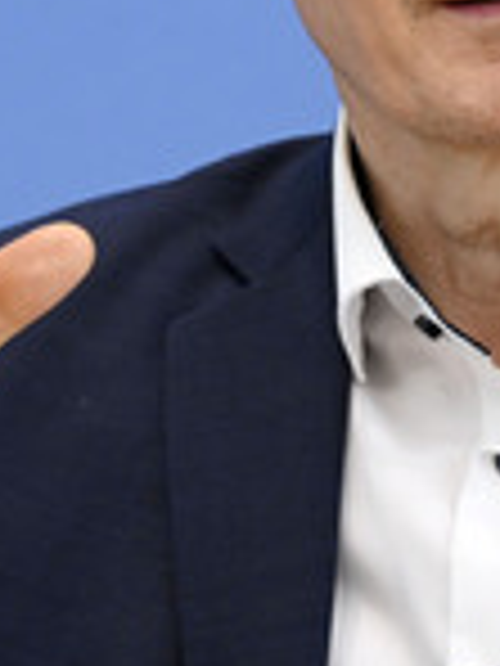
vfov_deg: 5.0
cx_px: 417
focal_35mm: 396
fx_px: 7627
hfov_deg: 3.8
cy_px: 27
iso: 4000
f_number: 5.6
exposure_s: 1/800
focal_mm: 135
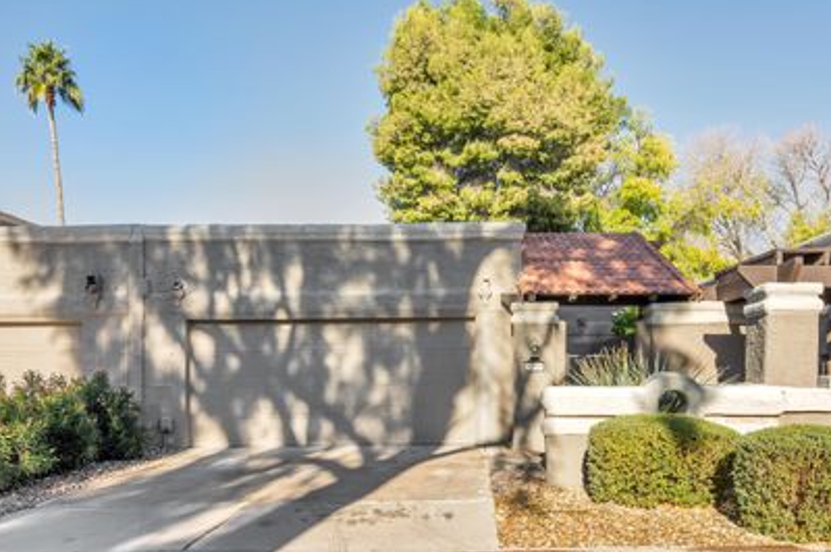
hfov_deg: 61.6
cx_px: 482
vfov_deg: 43.3
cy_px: 333
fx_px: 692
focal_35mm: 30
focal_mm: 16
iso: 250
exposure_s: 1/320
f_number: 9
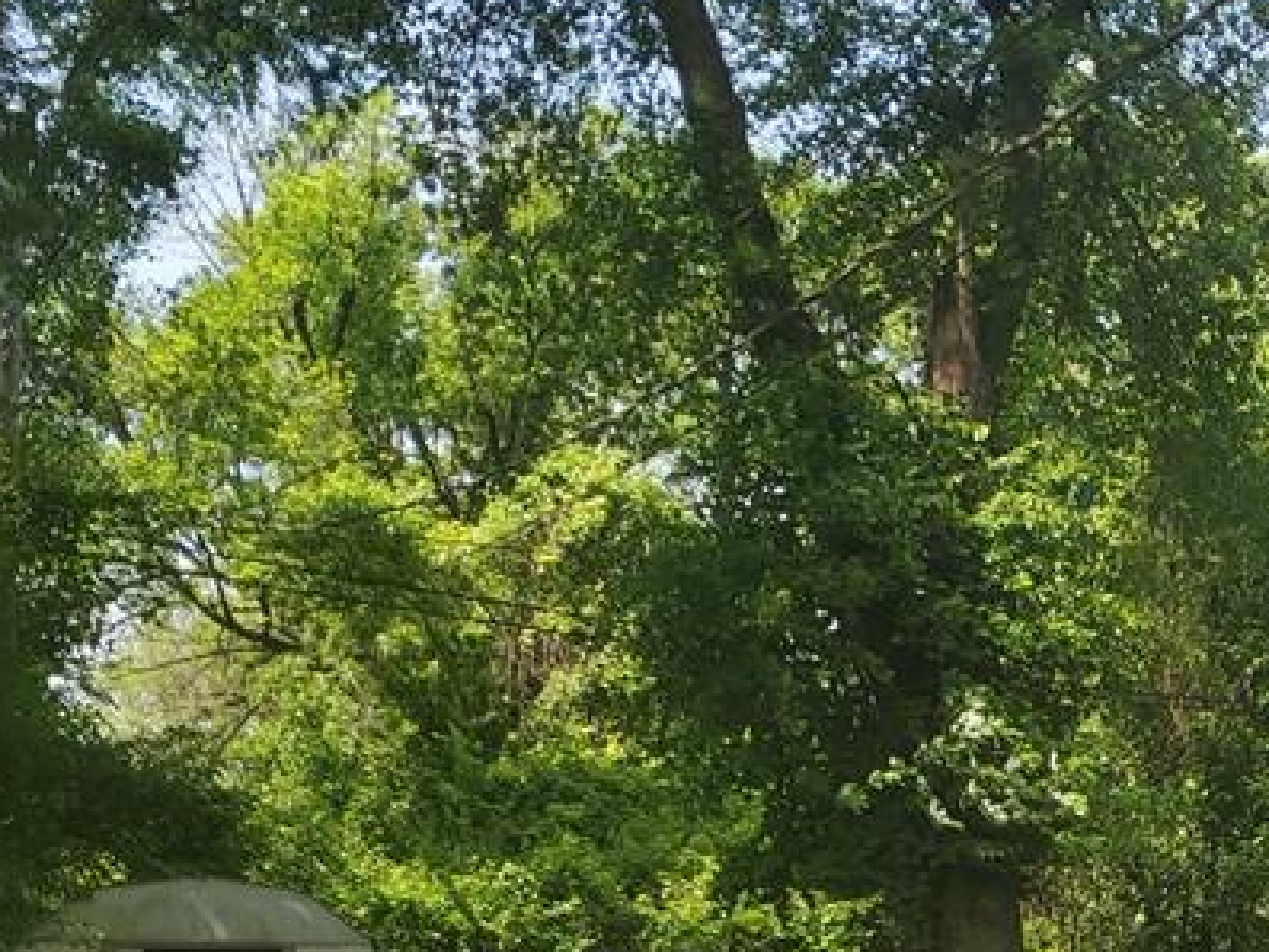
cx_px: 1135
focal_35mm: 67
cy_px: 974
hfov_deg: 27.9
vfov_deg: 21.1
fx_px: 2457
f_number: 1.5
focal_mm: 4.3
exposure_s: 1/1070
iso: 50
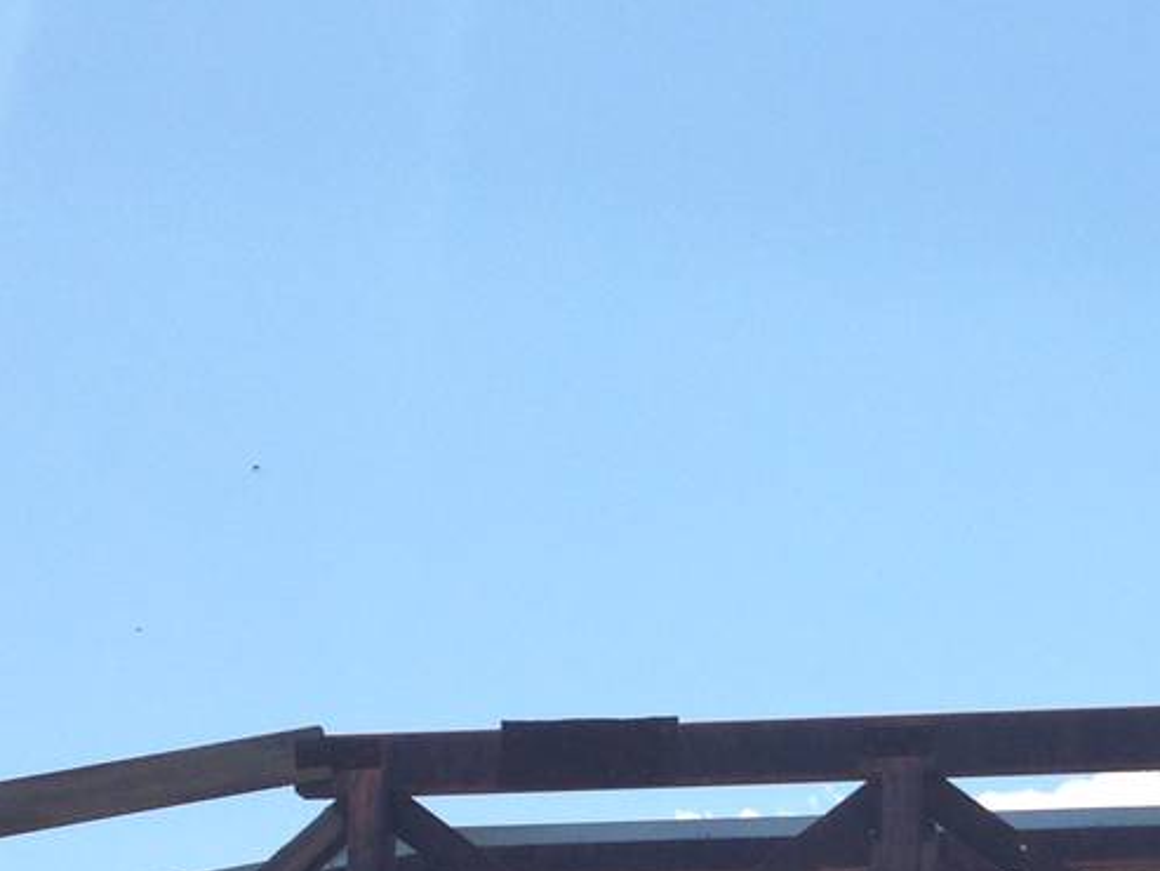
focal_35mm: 107
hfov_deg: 18.2
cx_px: 976
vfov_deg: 13.3
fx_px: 3586
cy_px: 1165
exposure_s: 1/1427
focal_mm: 4.13
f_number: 2.4
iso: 50
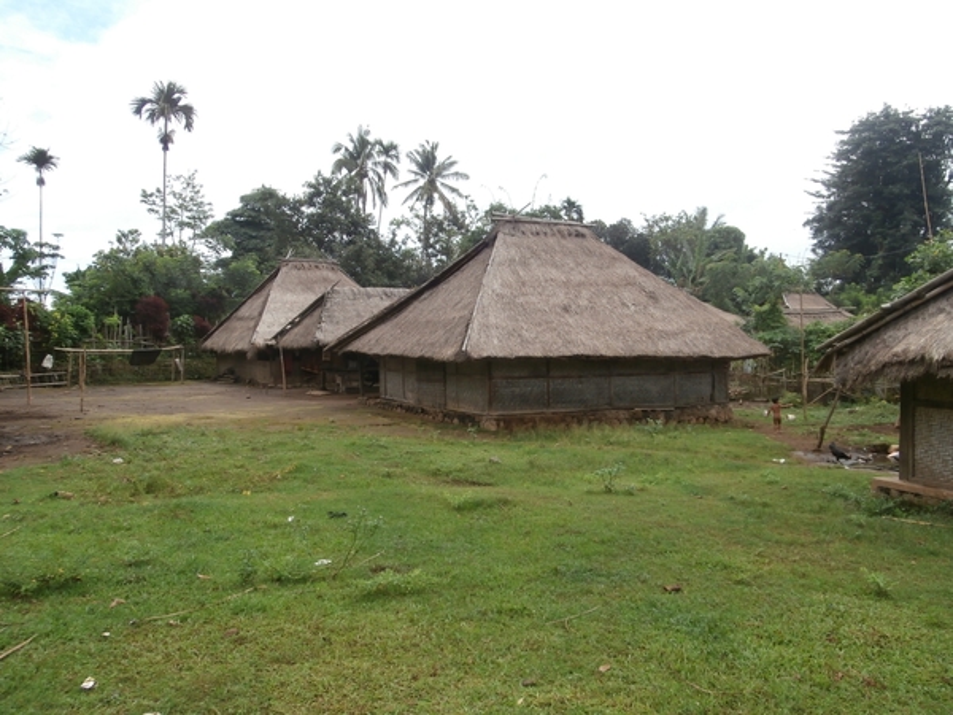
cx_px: 476
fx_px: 826
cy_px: 358
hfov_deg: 60.0
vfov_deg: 46.8
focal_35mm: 30
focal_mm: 5.36
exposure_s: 1/400
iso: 100
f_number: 3.5
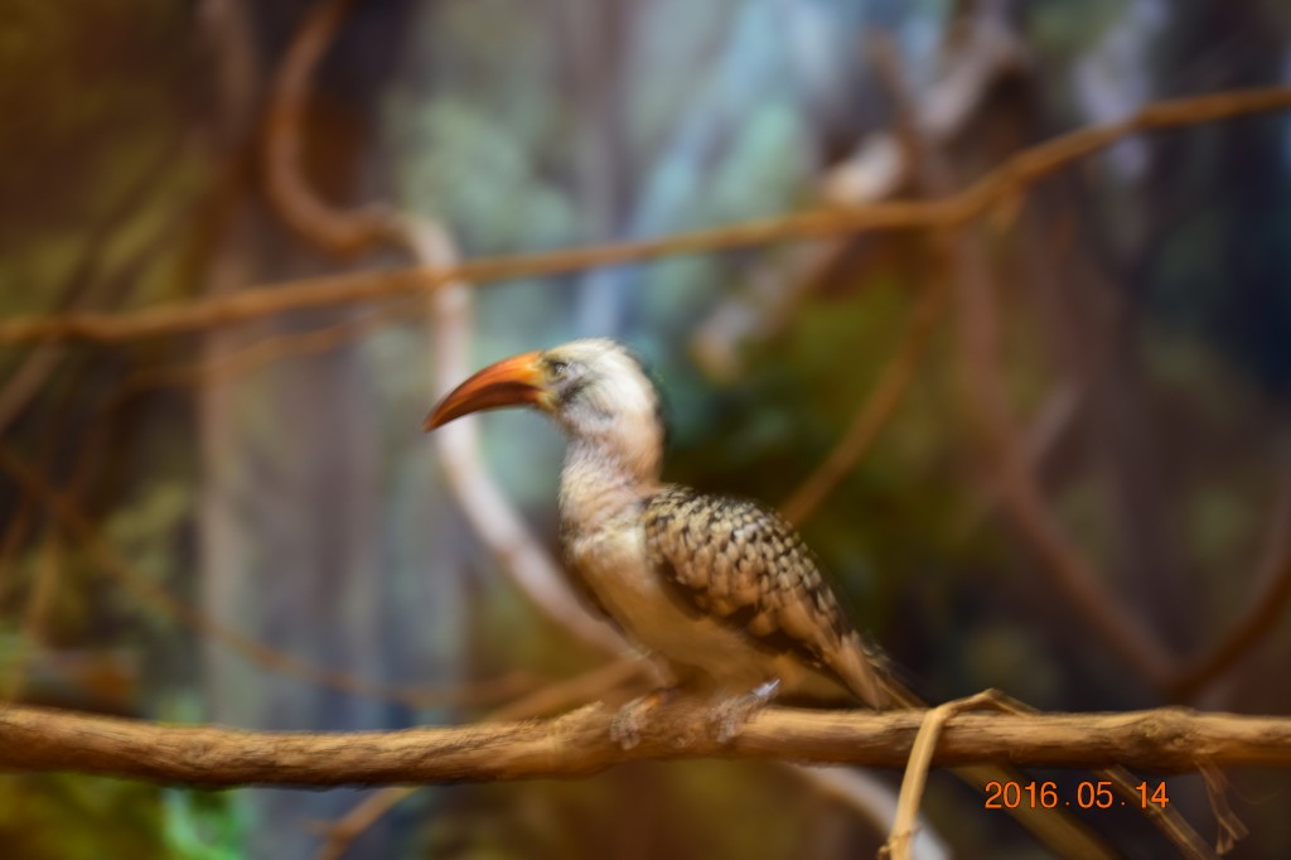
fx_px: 6022
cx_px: 646
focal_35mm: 168
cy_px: 430
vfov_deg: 8.2
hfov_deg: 12.2
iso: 200
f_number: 4.8
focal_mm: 112
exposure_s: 1/8
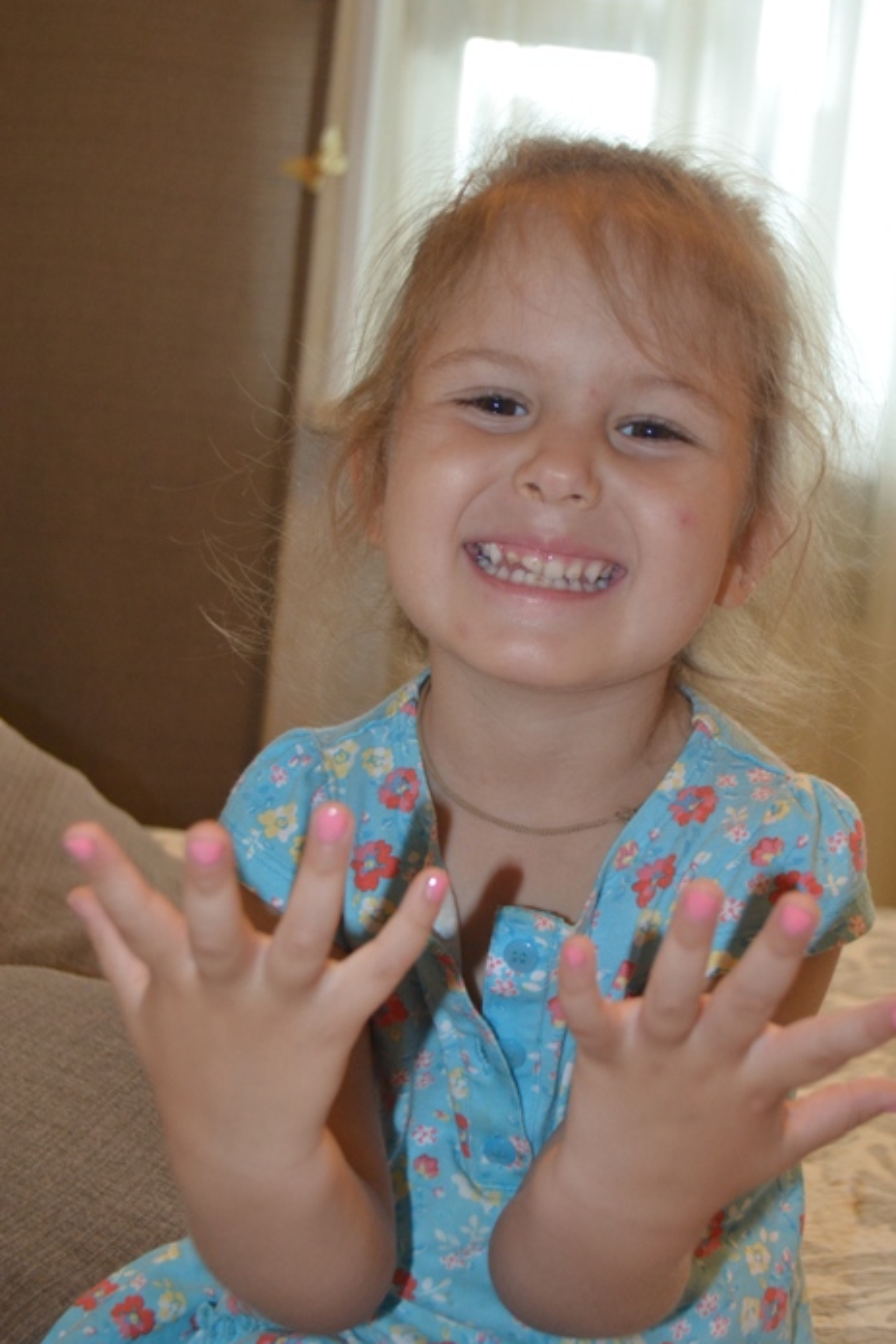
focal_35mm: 53
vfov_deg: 37.5
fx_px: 1979
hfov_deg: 25.5
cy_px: 655
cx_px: 469
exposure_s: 1/60
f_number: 4.8
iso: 1250
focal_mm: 32
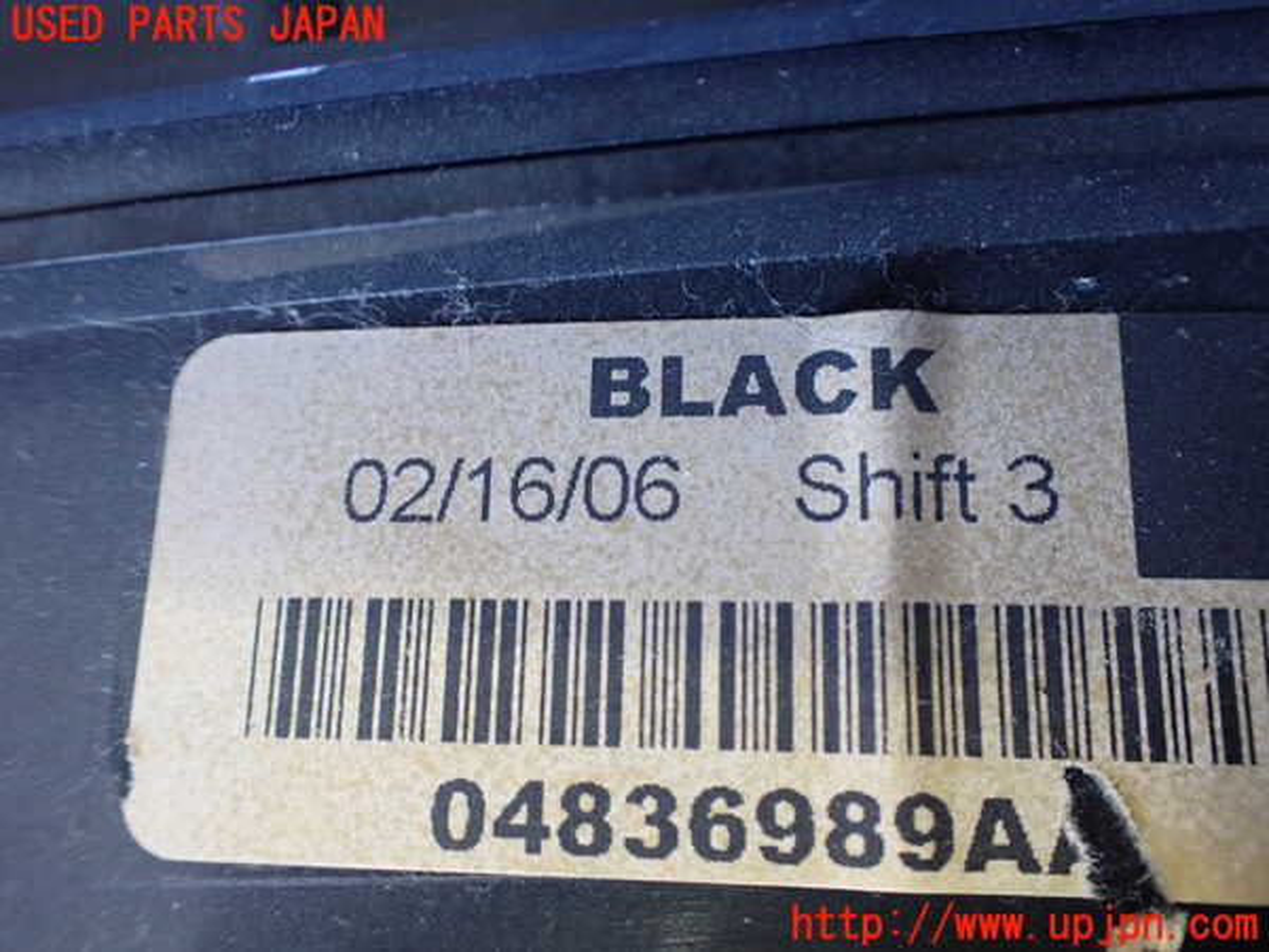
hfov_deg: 60.0
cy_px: 476
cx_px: 634
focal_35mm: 30
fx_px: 1100
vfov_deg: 46.8
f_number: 2.3
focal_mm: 5.4
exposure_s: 1/100
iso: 800
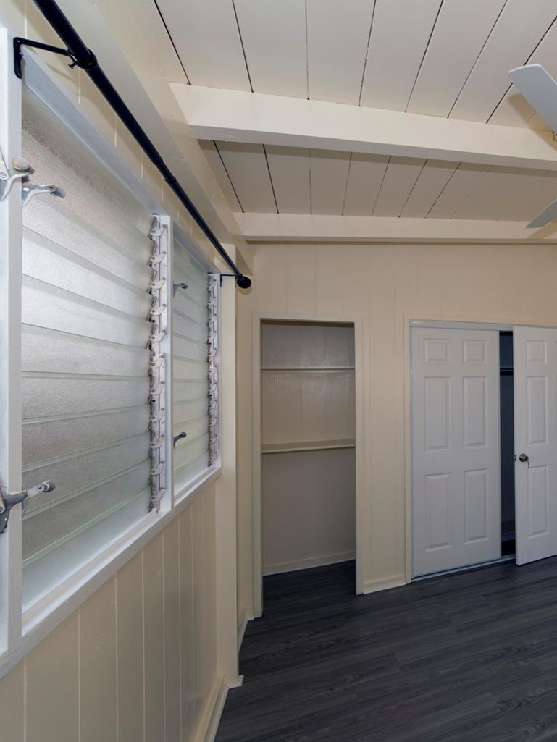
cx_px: 511
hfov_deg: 59.8
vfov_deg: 87.7
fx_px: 386
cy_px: 371
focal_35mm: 18
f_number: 8
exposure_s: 1/80
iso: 125
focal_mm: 8
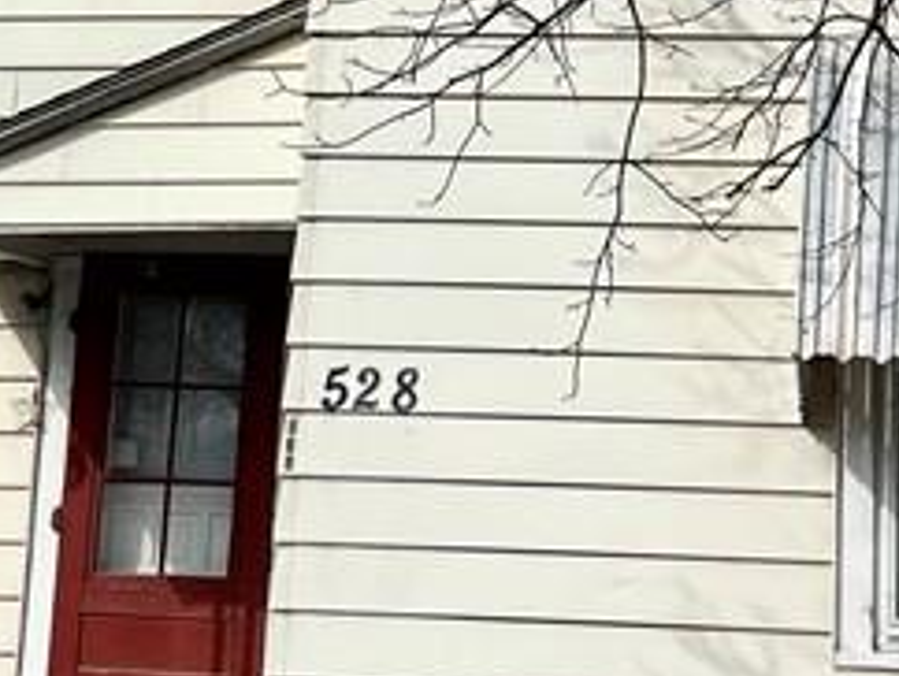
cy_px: -111
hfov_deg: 17.8
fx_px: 2860
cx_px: 554
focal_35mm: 110
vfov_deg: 13.2
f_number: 1.6
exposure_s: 1/5291
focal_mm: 4.2
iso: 32
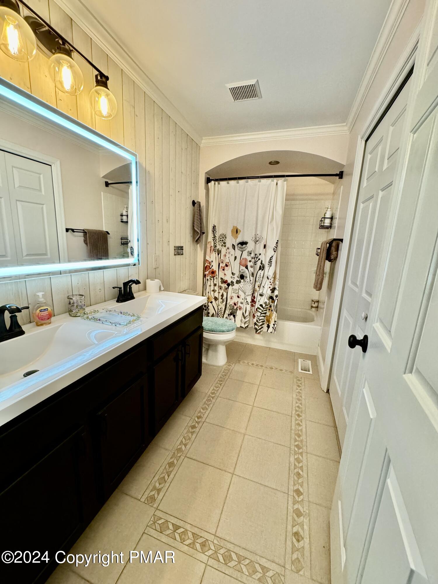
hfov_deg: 85.7
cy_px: 292
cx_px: 219
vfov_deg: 102.1
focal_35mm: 14
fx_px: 236
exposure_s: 1/80
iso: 320
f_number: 2.2
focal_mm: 2.22
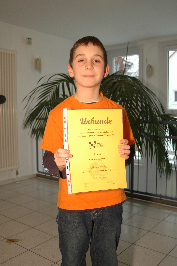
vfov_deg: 51.3
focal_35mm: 38
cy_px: 133
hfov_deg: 35.4
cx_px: 88
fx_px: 277
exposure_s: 1/60
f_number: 4
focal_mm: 25
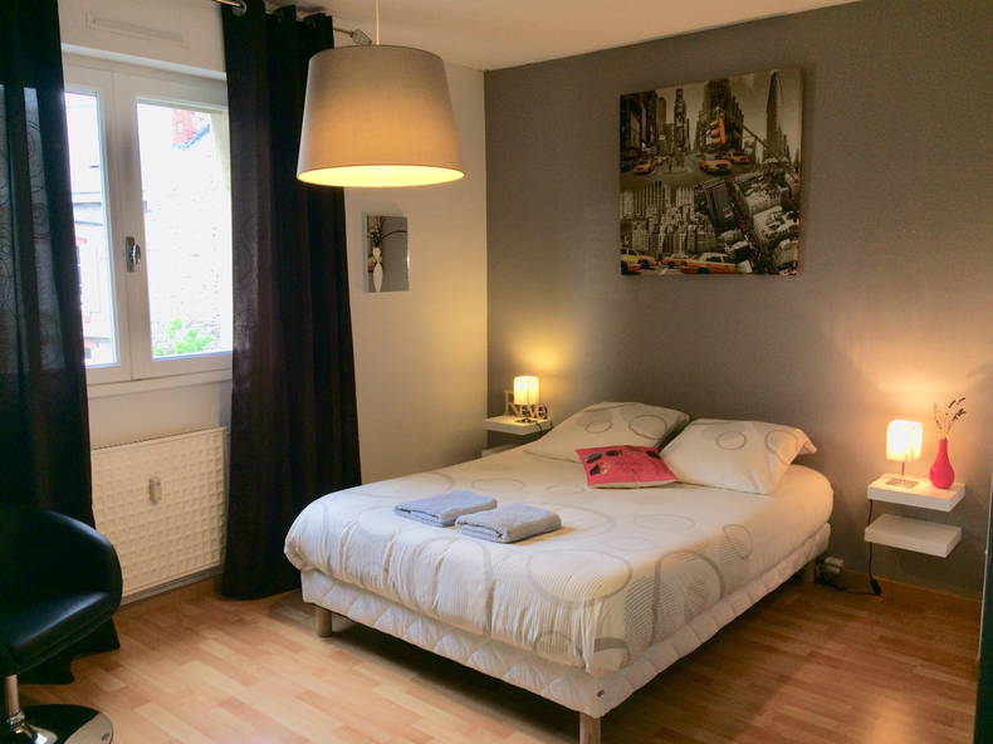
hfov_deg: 61.7
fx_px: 832
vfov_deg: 48.2
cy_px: 372
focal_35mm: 29
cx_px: 496
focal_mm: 4.15
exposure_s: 1/33
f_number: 2.2
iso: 40
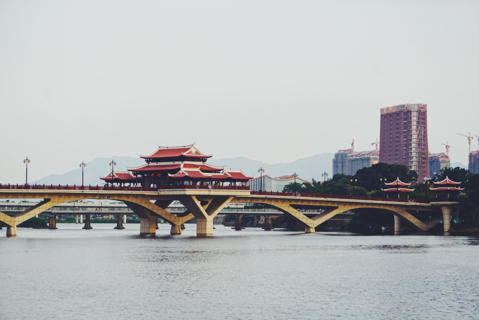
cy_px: 160
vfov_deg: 14.7
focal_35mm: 93
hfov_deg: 21.9
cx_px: 240
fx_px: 1237
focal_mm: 62
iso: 100
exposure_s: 1/250
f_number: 5.6
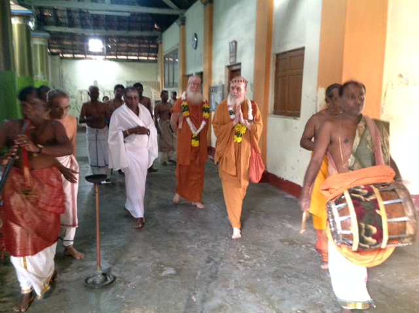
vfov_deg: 40.6
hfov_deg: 52.7
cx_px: 210
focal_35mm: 35
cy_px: 156
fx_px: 423
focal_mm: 4.28
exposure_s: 1/17
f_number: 2.4
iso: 500
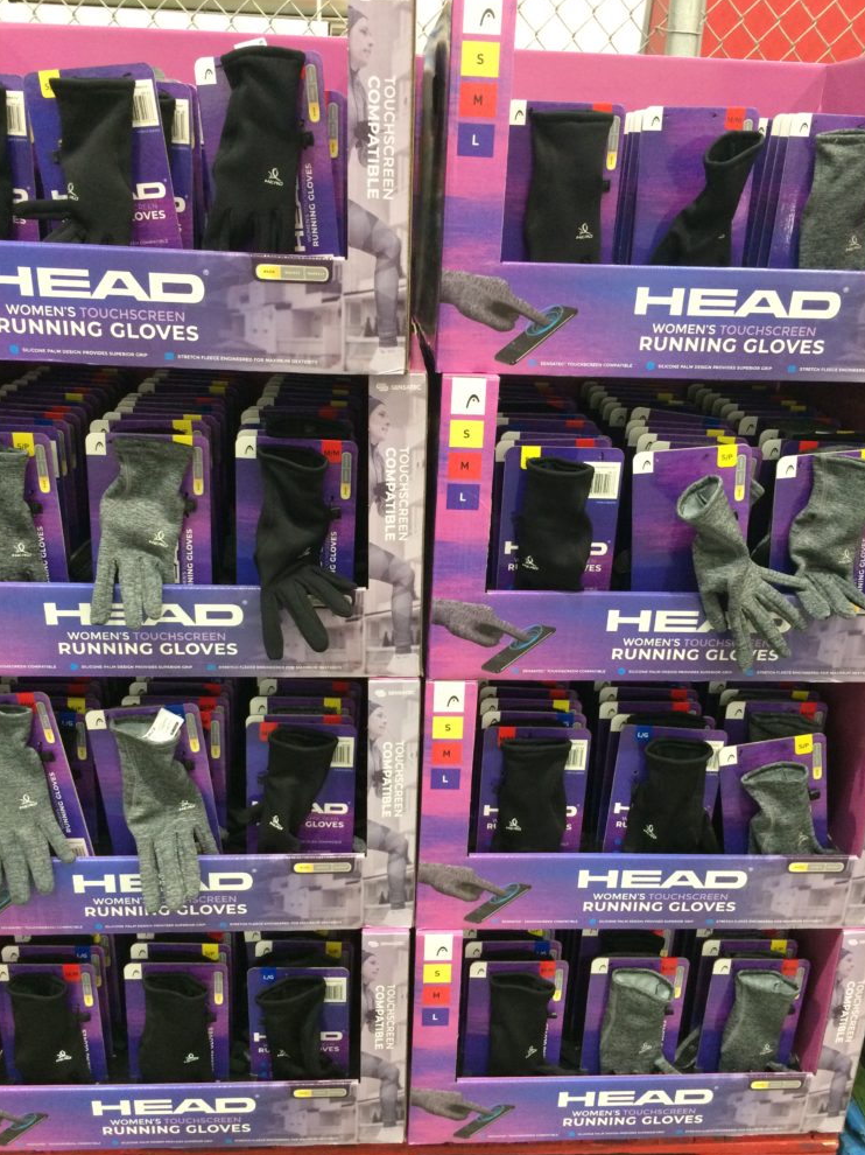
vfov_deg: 60.0
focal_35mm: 30
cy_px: 583
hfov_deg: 46.8
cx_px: 426
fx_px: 1000
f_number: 2.2
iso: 200
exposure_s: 1/30
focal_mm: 4.15
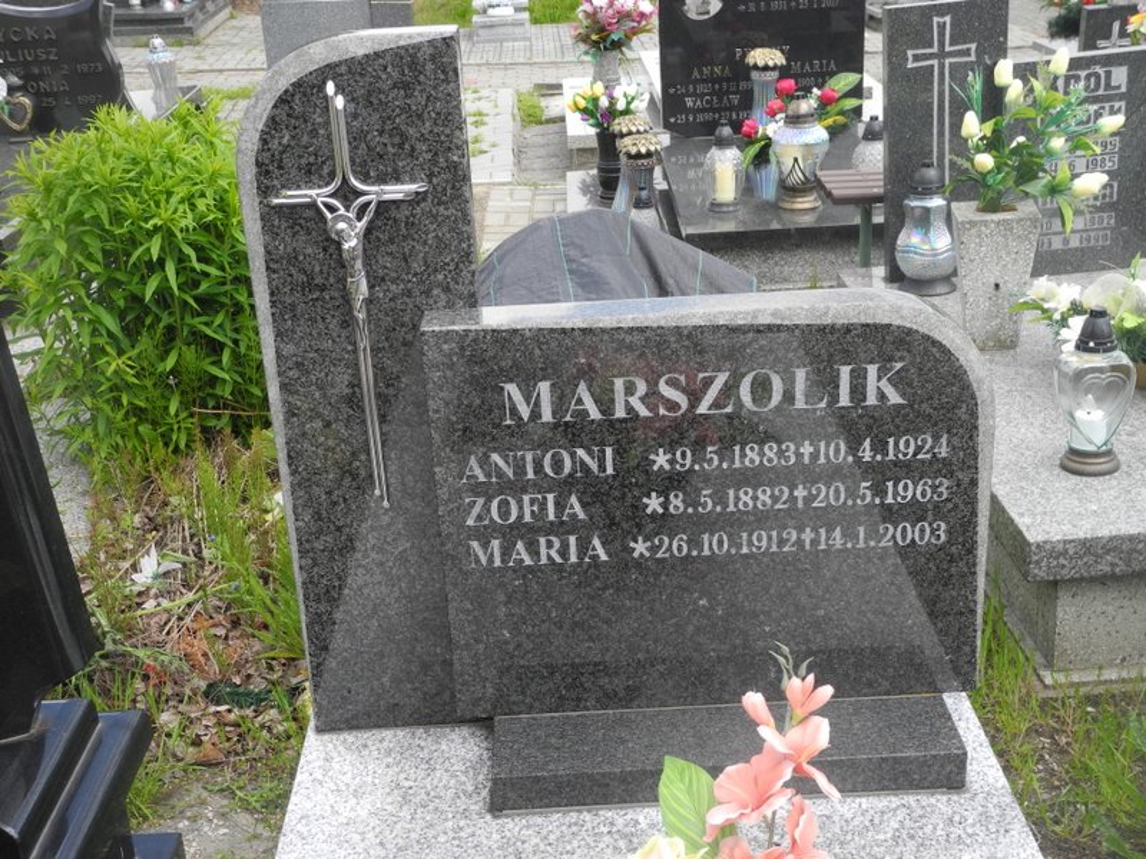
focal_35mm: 45
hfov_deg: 42.1
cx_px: 573
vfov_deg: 32.2
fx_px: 1490
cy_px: 430
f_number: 3.2
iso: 100
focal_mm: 9.7
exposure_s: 1/400
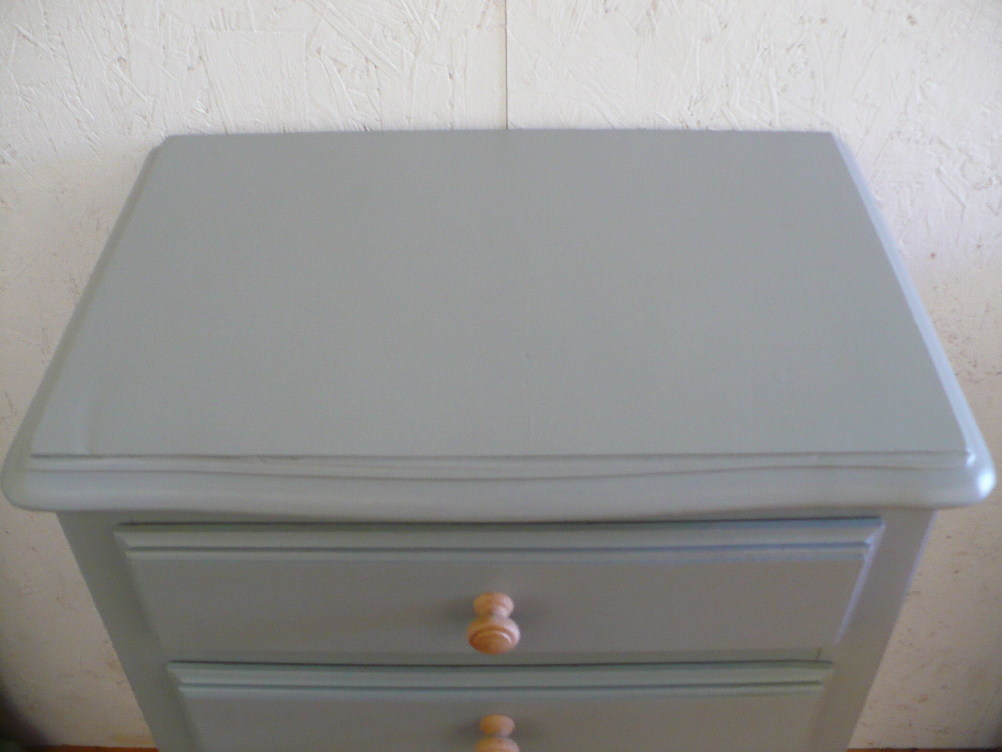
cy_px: 376
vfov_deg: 38.7
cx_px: 501
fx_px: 1071
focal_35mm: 37
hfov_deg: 50.1
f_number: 2.8
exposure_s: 1/25
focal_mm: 6.1
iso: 200
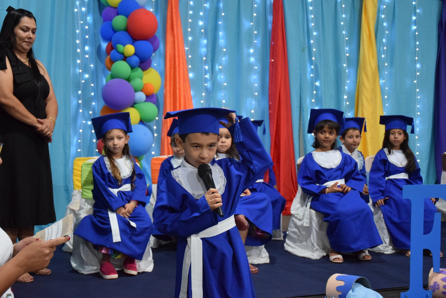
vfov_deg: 29.0
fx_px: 576
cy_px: 149
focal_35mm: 46
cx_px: 223
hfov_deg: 42.3
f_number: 4
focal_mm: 31
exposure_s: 1/60
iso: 2200
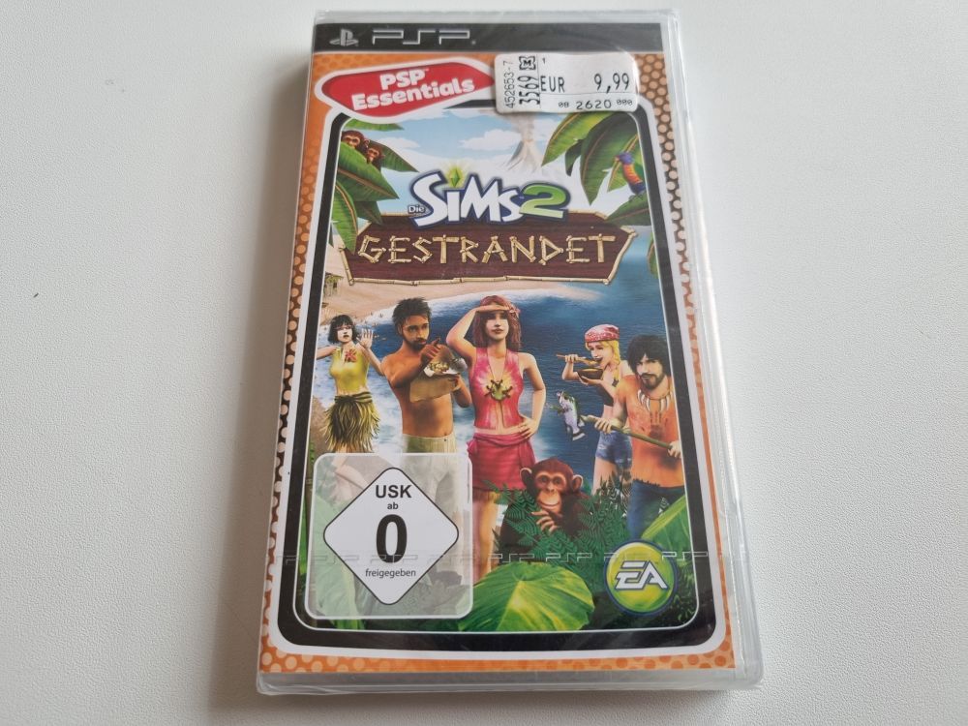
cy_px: 363
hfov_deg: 67.3
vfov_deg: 53.1
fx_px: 727
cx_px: 484
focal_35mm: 26
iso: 100
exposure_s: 1/100
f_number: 1.8
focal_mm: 5.4
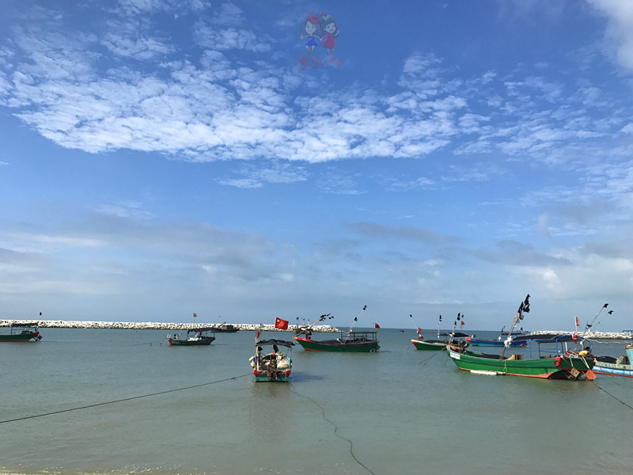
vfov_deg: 49.7
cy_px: 238
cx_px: 316
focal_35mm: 28
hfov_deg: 63.4
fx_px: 512
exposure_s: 1/3831
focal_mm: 3.99
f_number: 1.8
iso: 20
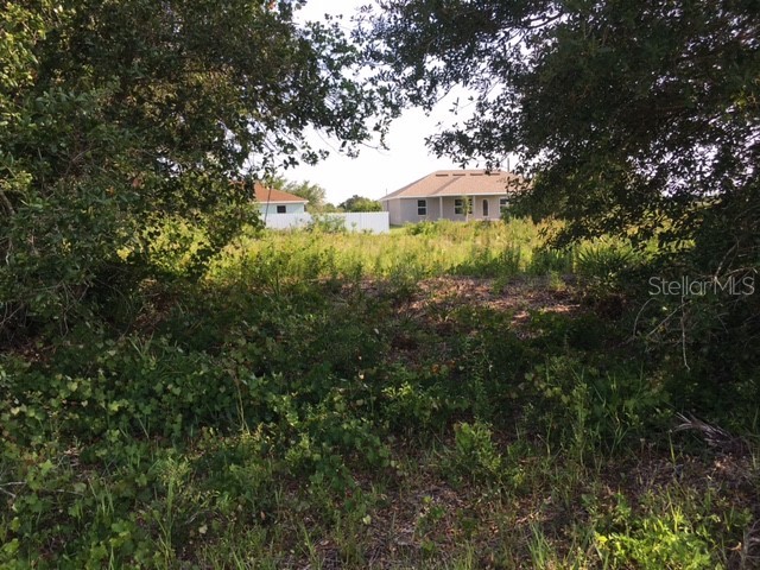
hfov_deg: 61.7
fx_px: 637
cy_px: 285
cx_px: 380
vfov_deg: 48.2
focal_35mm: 29
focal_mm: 4.15
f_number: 2.2
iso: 25
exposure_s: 1/427
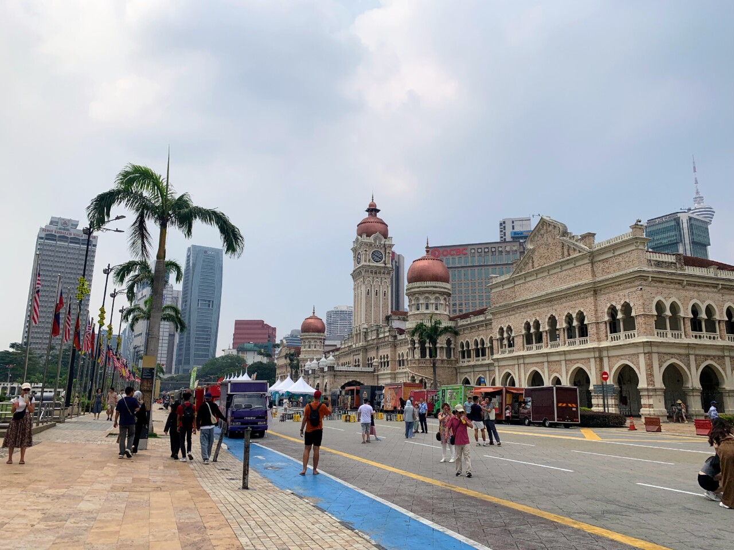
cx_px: 367
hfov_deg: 67.3
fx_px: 551
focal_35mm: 26
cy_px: 275
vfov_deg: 53.1
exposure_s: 1/3086
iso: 25
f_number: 1.8
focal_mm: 4.25
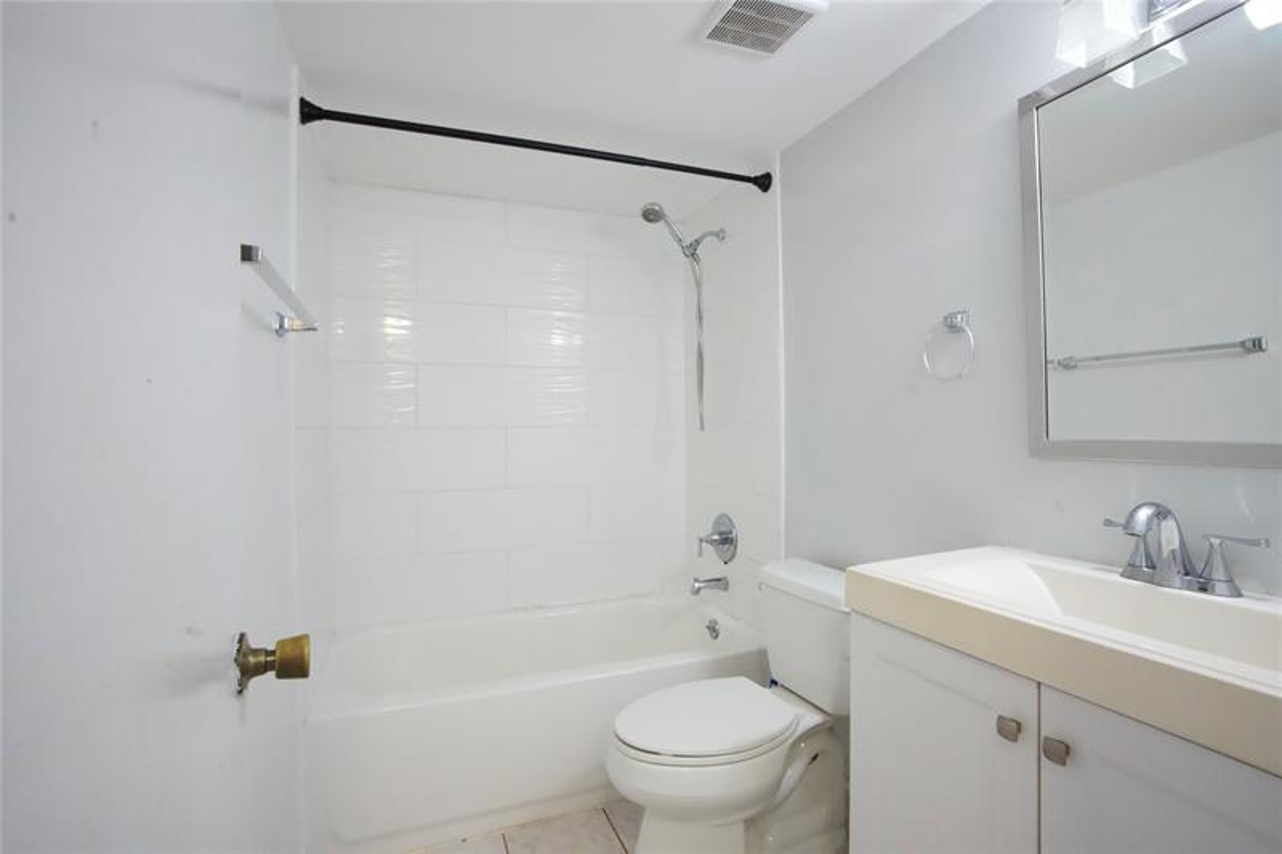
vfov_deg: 73.7
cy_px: 427
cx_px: 641
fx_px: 570
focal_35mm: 16
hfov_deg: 96.7
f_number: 13
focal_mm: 16
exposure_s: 1/100
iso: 16000
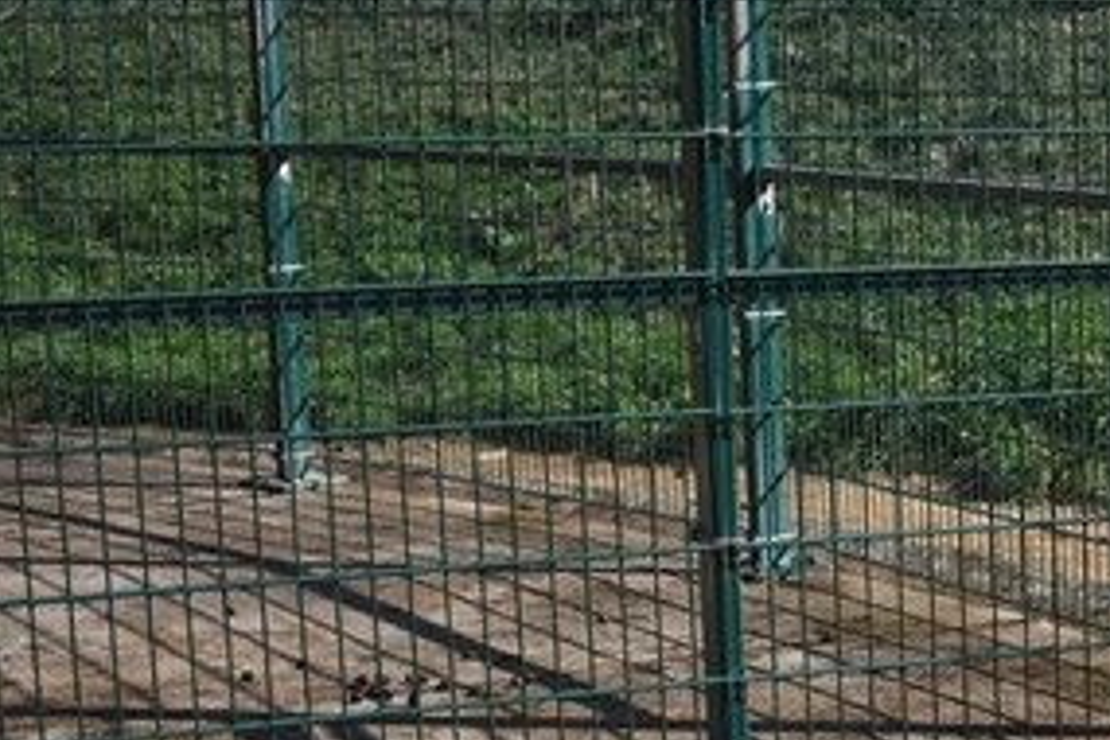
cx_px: 1542
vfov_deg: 14.0
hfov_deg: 19.1
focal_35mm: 97
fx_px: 2991
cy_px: 617
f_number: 3.5
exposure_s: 1/1250
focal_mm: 18
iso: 100
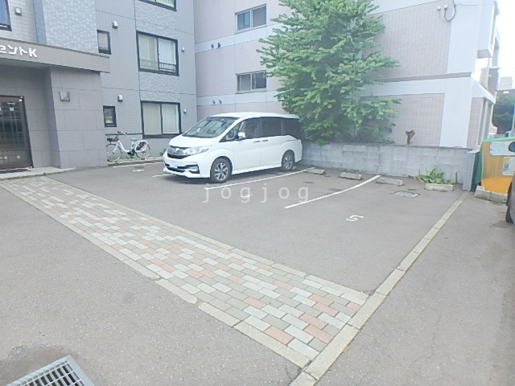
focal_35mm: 21
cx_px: 258
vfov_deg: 63.4
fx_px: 312
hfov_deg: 79.0
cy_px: 193
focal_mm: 3.7
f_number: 3.5
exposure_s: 1/250
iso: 125
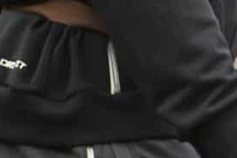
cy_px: -222
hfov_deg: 0.6
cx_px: 561
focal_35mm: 3256
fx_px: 21458
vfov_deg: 0.4
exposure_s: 1/1600
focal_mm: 560
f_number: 4
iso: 1250
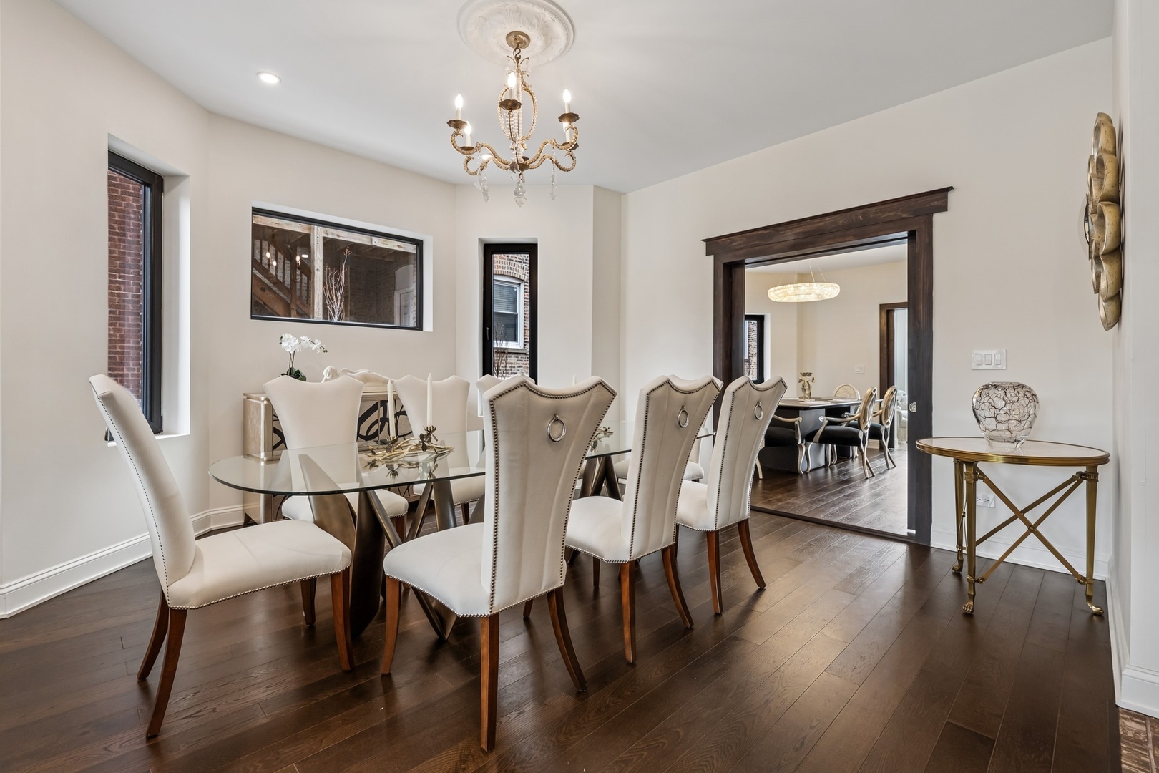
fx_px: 515
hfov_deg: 96.7
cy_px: 386
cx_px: 580
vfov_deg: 73.7
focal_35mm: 16
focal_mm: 16
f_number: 8
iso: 320
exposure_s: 1/10
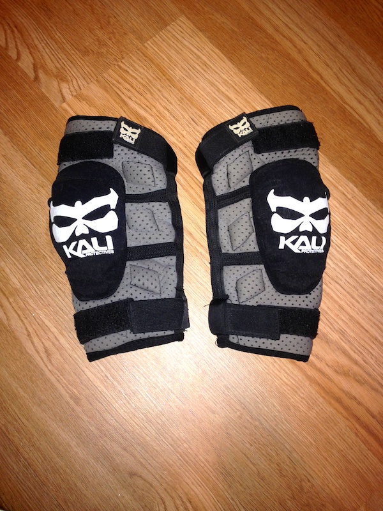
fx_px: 516
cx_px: 192
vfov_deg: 52.6
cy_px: 256
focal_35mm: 35
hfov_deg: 40.7
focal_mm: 4.28
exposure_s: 1/16
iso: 64
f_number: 2.4
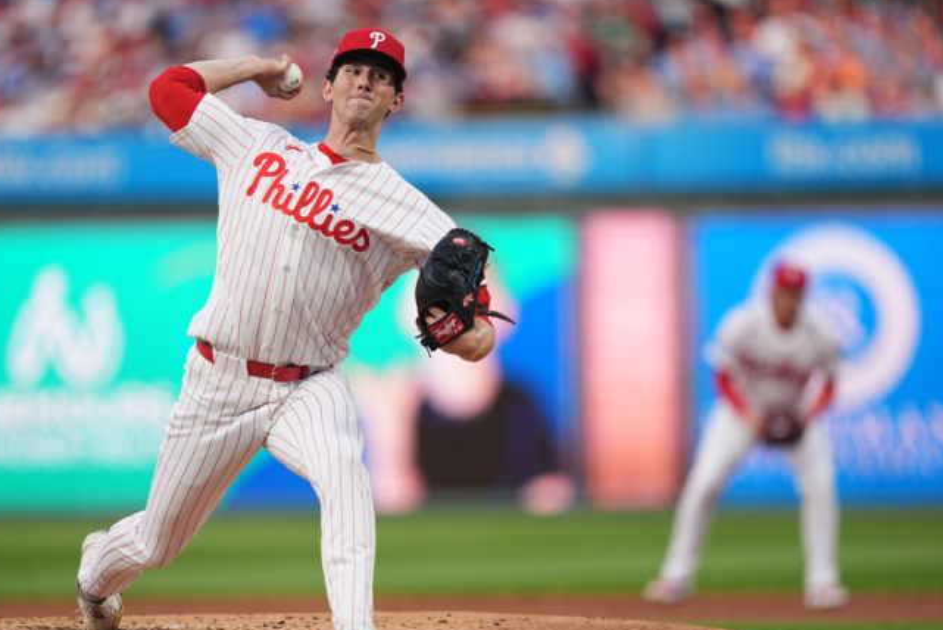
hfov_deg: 4.3
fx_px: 12552
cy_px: 346
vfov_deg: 2.9
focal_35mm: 479
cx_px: 381
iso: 1000
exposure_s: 1/2500
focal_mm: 400
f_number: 2.8
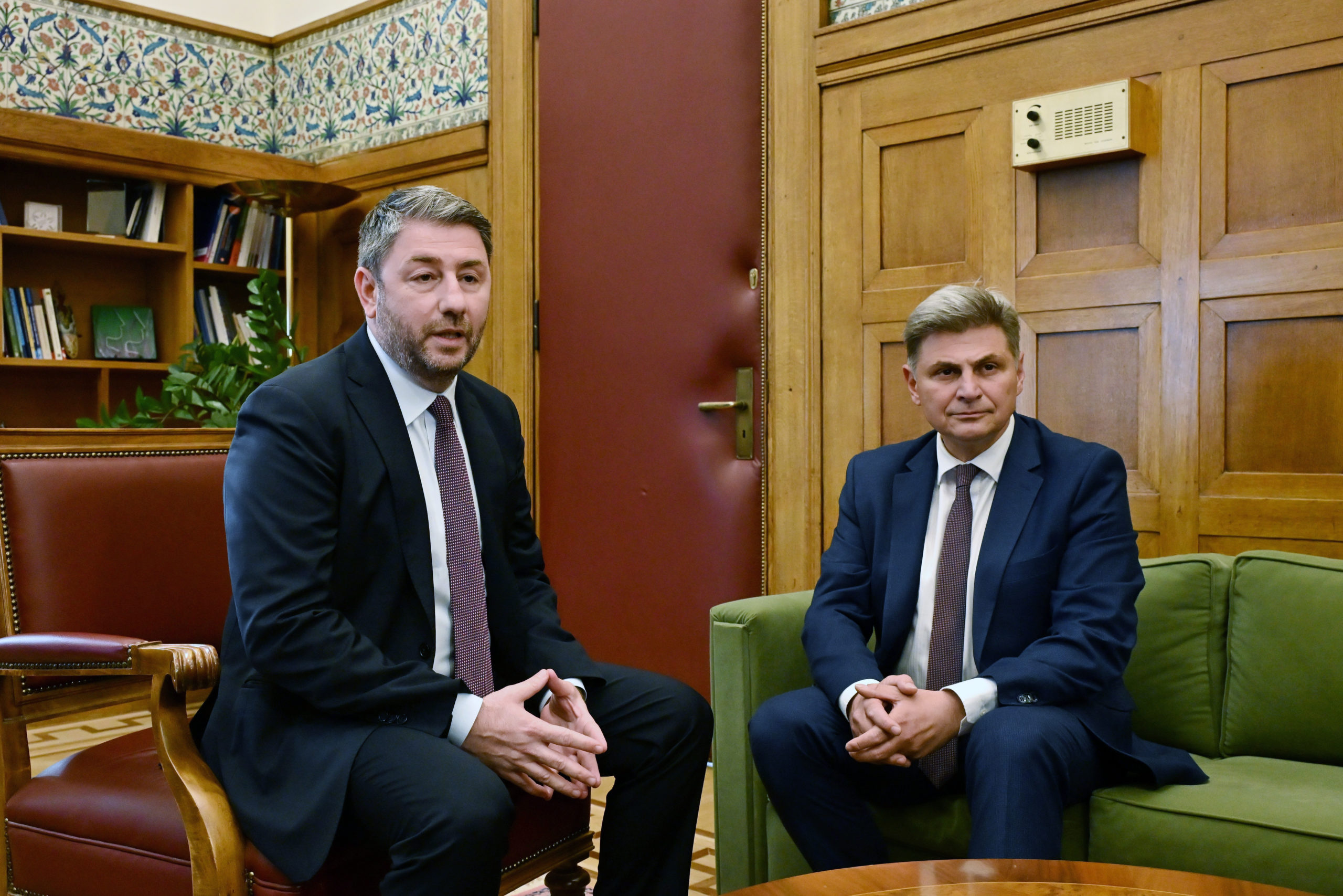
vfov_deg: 39.4
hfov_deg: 56.5
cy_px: 448
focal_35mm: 34
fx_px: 1250
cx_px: 672
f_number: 7.1
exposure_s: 1/250
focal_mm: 33.5
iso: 5000
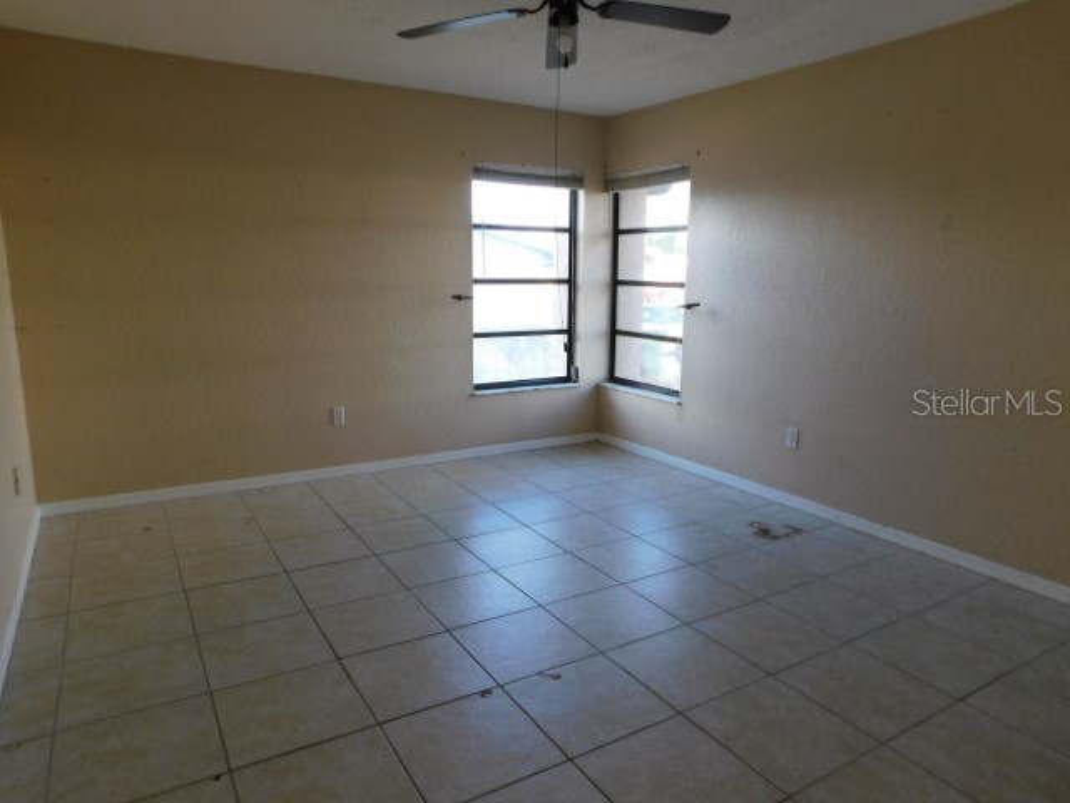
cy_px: 402
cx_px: 535
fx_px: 711
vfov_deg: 58.9
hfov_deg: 73.9
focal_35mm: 23
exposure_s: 1/30
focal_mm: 4
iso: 140
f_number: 3
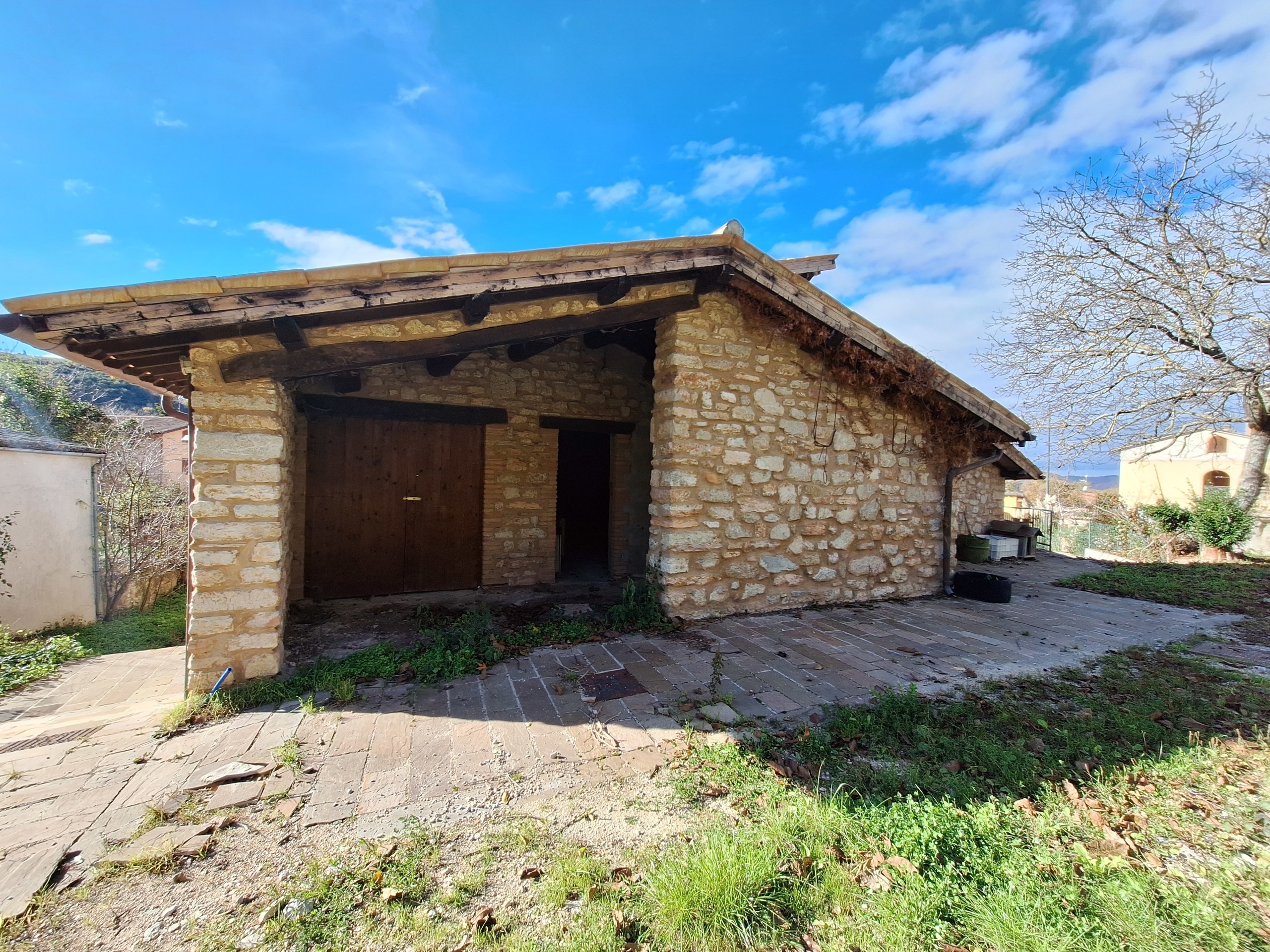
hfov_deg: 106.2
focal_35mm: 13
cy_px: 476
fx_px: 477
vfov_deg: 89.9
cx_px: 635
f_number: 2.2
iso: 40
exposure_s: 1/1140
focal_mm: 1.74
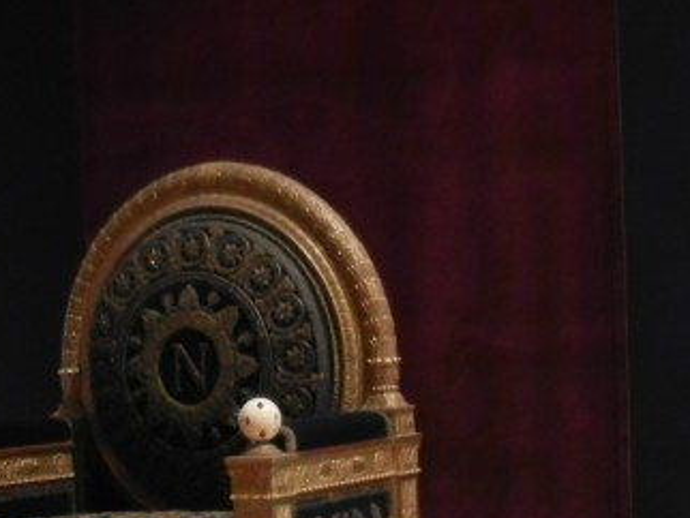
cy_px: 612
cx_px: 351
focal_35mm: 124
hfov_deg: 15.9
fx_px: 2474
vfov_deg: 11.7
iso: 200
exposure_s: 1/2.6
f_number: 3.7
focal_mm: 7.1
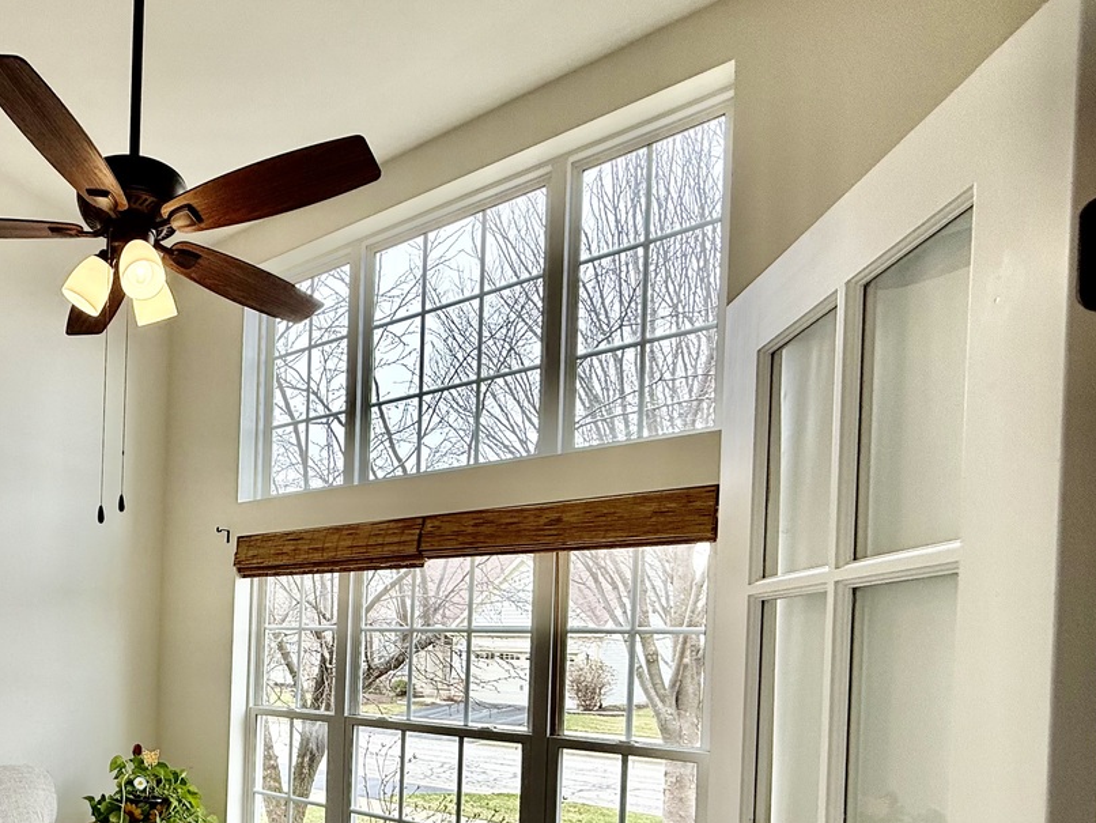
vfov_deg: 51.5
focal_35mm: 25
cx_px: 194
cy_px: 658
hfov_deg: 62.5
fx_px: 792
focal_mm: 2.22
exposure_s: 1/254
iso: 64
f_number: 2.2
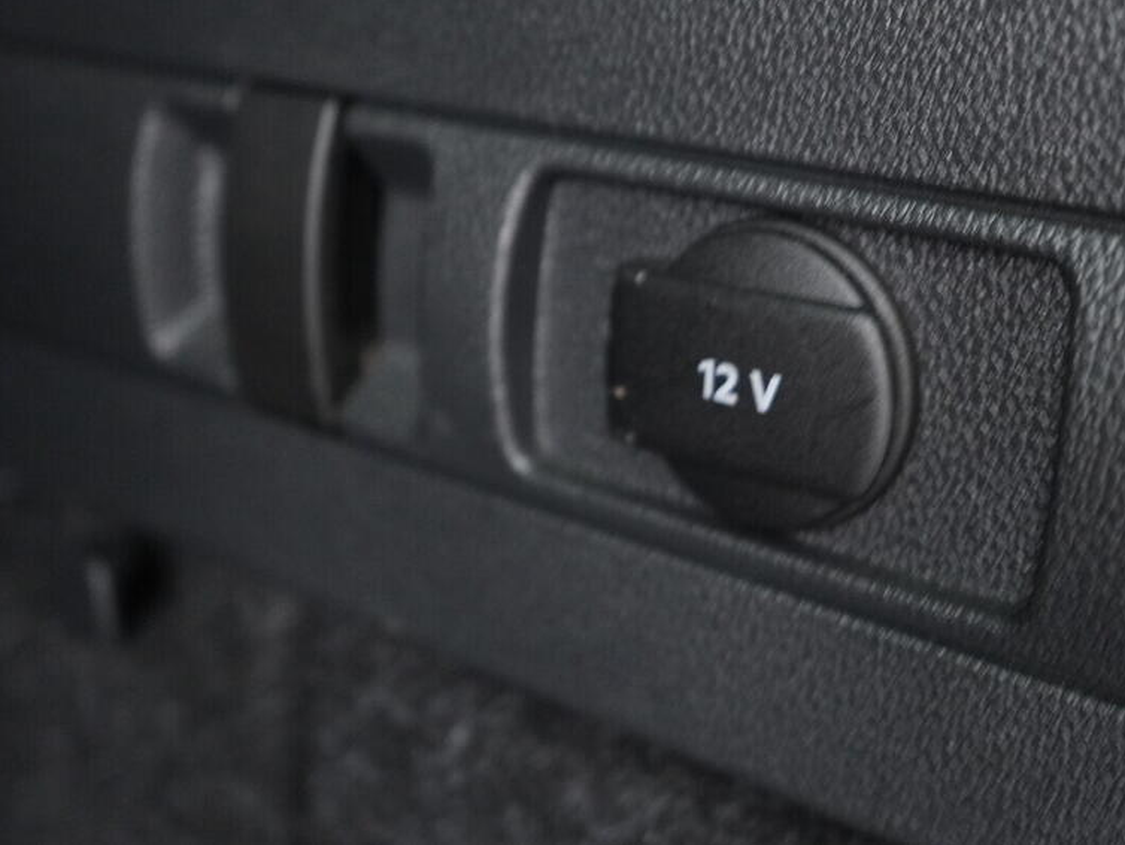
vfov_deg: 30.8
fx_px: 1528
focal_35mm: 47
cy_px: 337
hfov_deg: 40.1
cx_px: 704
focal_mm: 24
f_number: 2.8
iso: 2500
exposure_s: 1/40
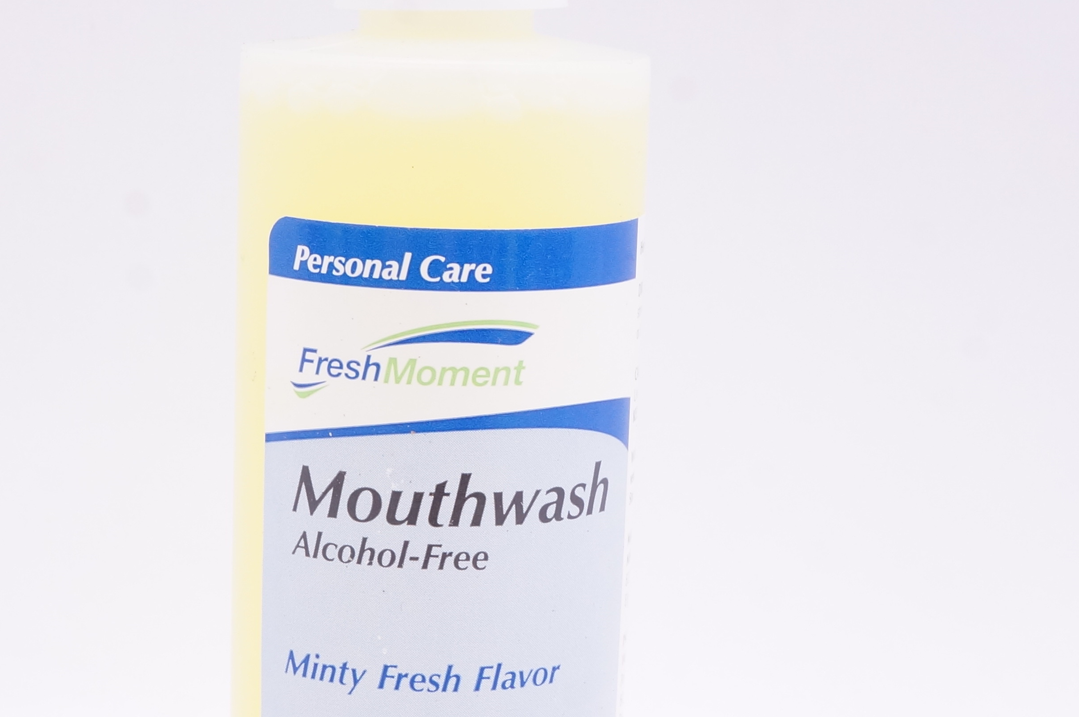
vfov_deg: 16.6
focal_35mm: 82
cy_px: 446
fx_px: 2455
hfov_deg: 24.8
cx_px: 450
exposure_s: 1/25
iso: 800
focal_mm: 27
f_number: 13
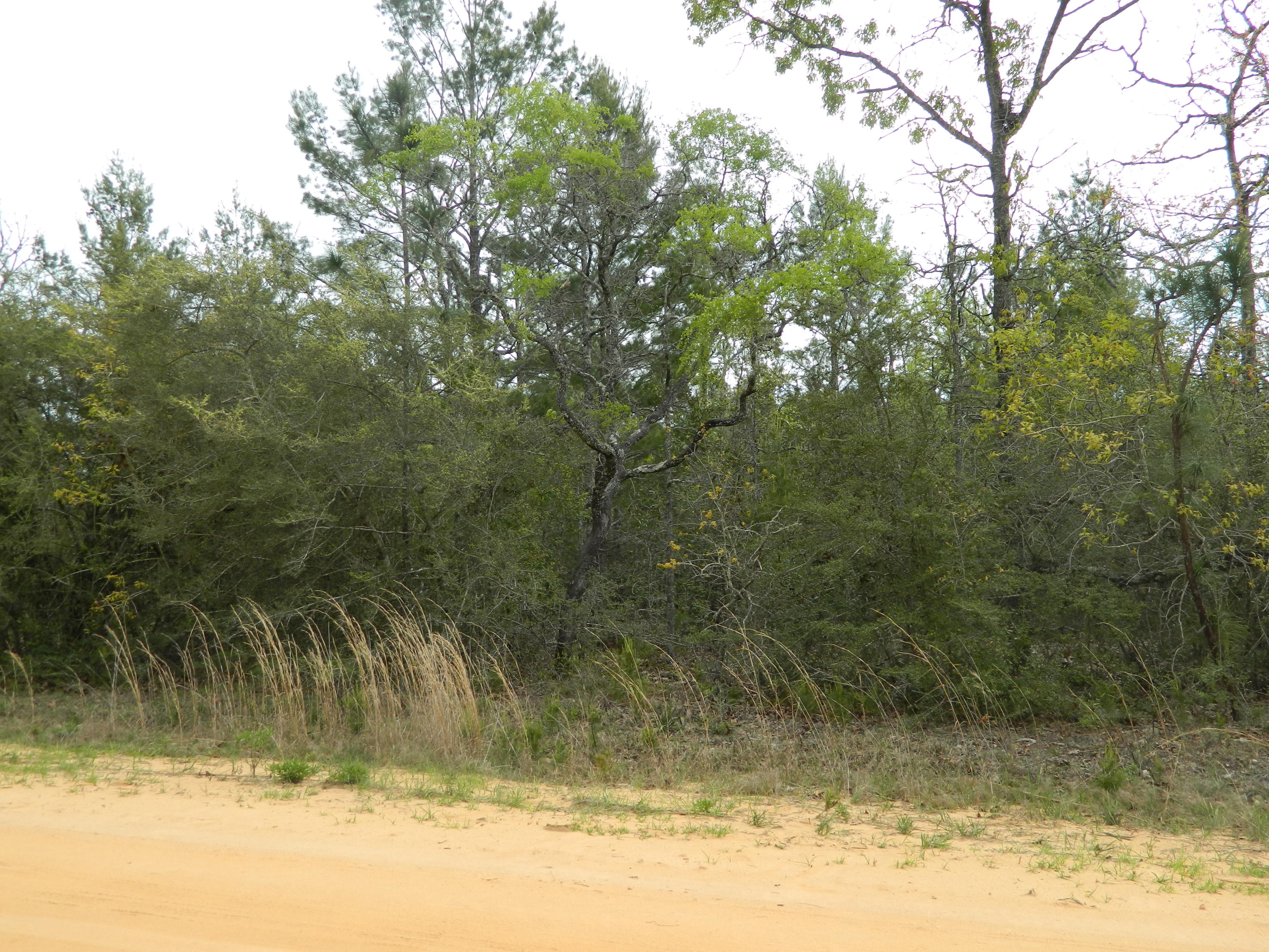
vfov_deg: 40.7
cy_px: 476
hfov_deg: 52.6
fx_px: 1283
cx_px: 634
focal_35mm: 35
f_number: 3.3
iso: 80
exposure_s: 1/320
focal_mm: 6.2
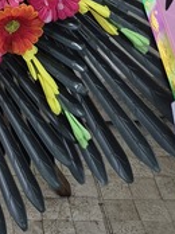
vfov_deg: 14.8
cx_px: -116
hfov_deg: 12.9
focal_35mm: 106
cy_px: -253
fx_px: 716
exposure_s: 1/120
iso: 100
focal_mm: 5.4
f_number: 1.8
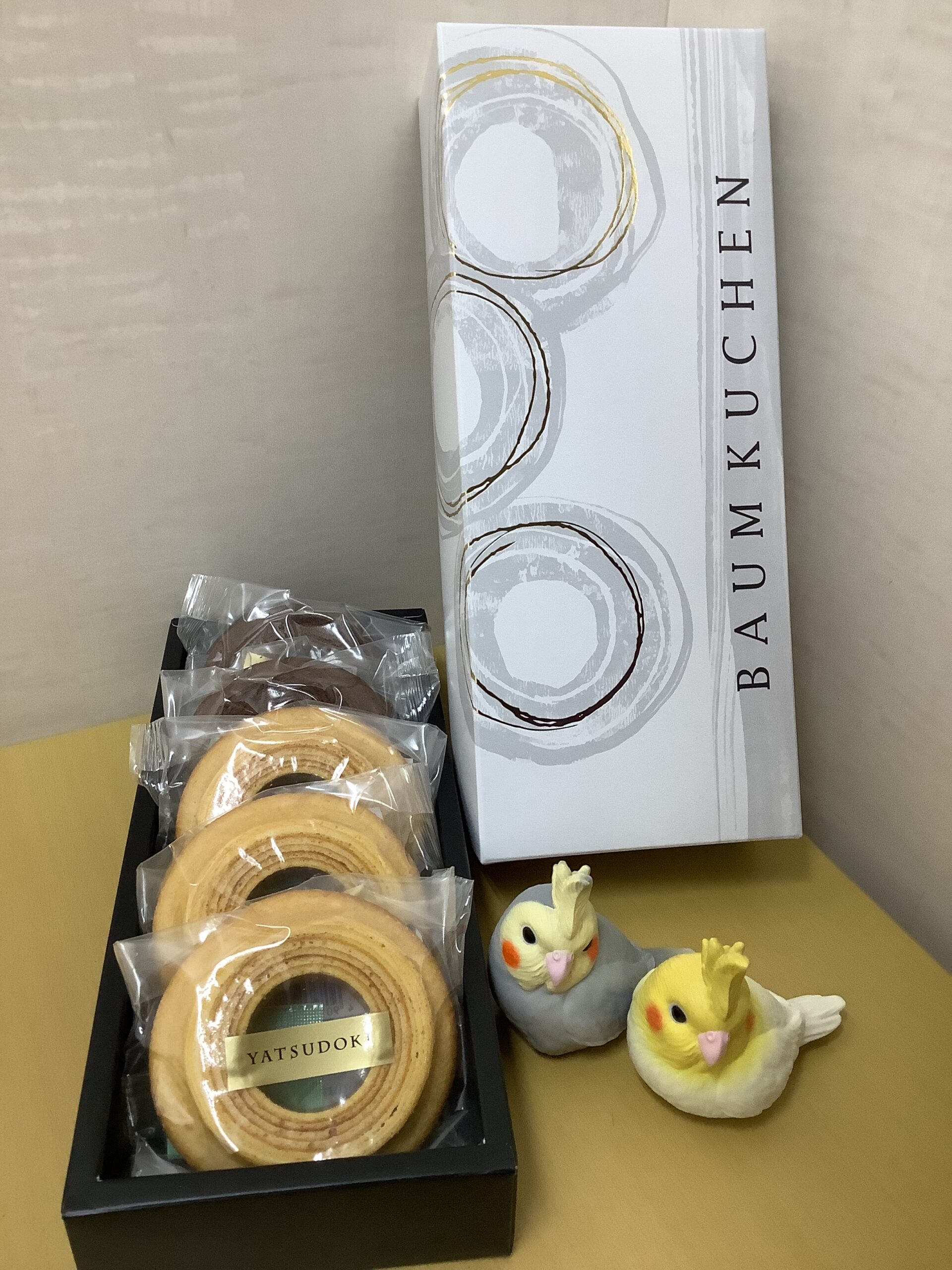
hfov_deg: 45.4
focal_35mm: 31
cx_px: 476
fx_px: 1137
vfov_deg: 58.4
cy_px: 635
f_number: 2.4
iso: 160
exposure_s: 1/60
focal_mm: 3.3
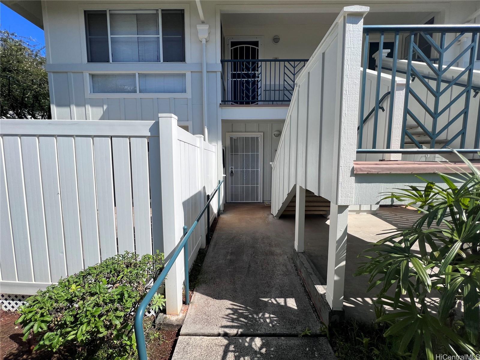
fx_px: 180
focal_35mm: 13
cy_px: 180
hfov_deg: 106.2
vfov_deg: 89.9
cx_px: 240
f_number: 1.8
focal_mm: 1.57
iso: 32
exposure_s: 1/2950
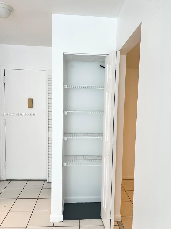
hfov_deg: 53.1
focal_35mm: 26
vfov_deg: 67.3
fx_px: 171
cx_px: 86
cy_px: 114
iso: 64
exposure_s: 1/120
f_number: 1.5
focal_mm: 5.7
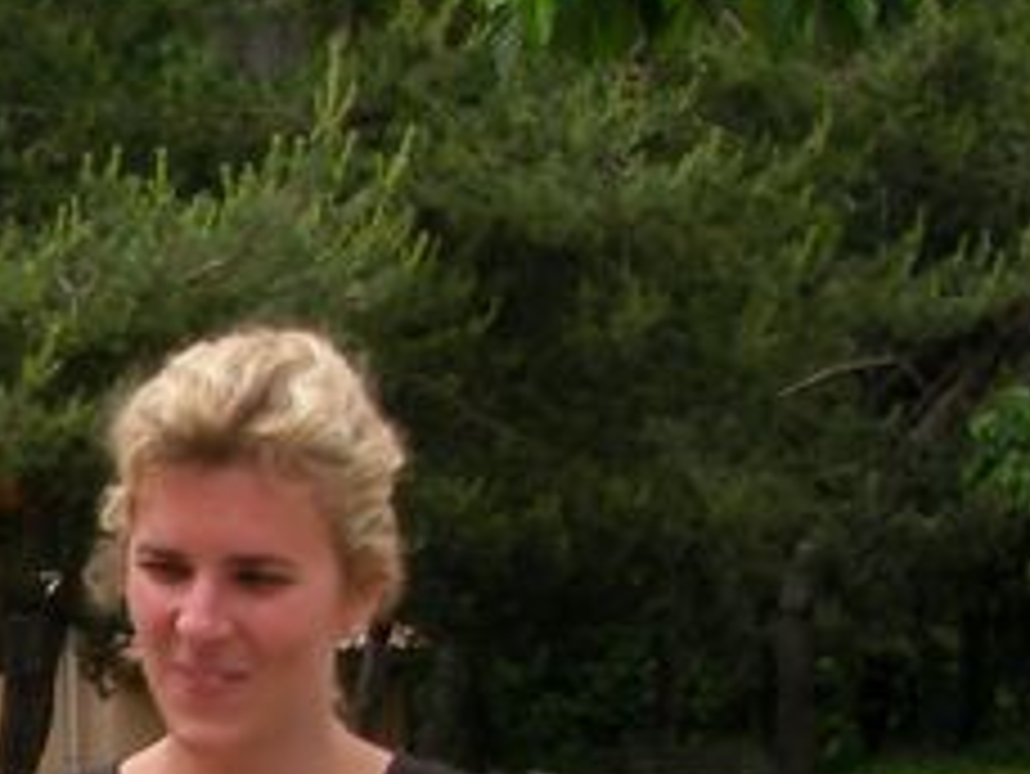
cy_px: 1143
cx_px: -625
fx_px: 4257
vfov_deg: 10.1
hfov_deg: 12.9
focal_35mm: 143
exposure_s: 1/344
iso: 50
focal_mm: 6.3
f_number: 4.5
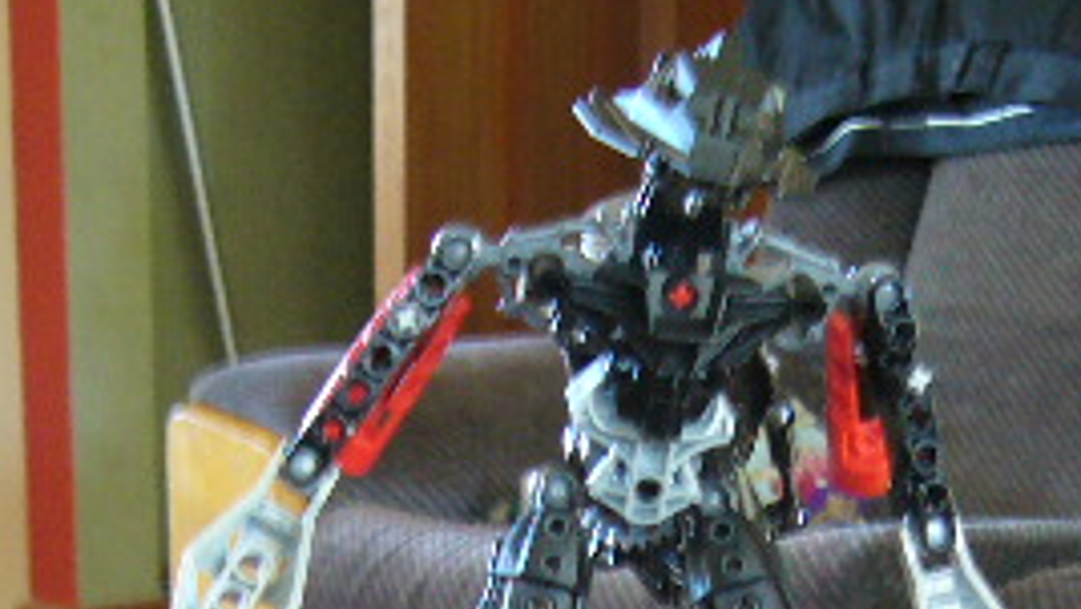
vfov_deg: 12.9
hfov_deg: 23.4
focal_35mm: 91
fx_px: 2609
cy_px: 782
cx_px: 625
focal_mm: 5.8
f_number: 2.8
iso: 200
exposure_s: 1/8
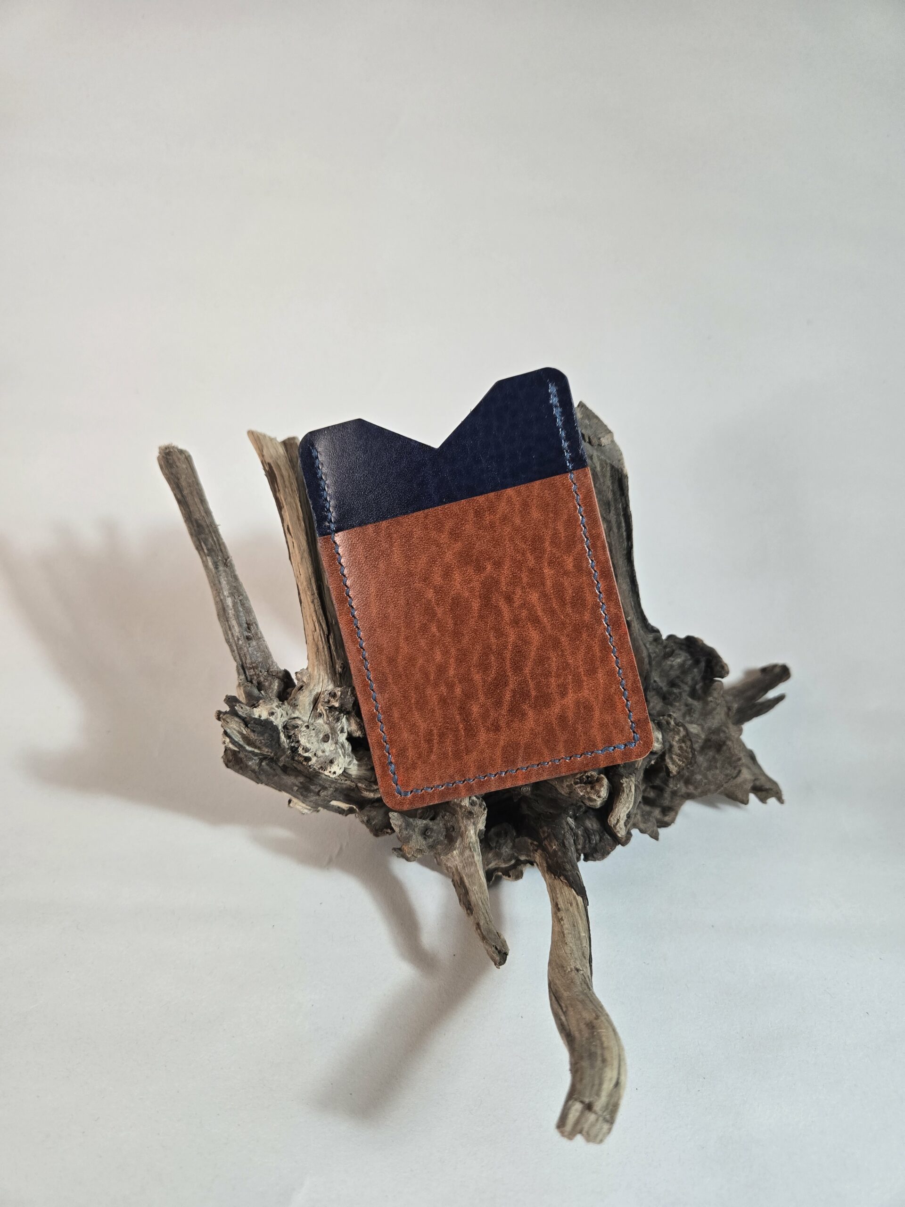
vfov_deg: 73.9
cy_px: 604
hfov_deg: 58.9
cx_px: 452
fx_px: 802
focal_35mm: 23
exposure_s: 1/100
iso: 125
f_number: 1.8
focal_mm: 5.4
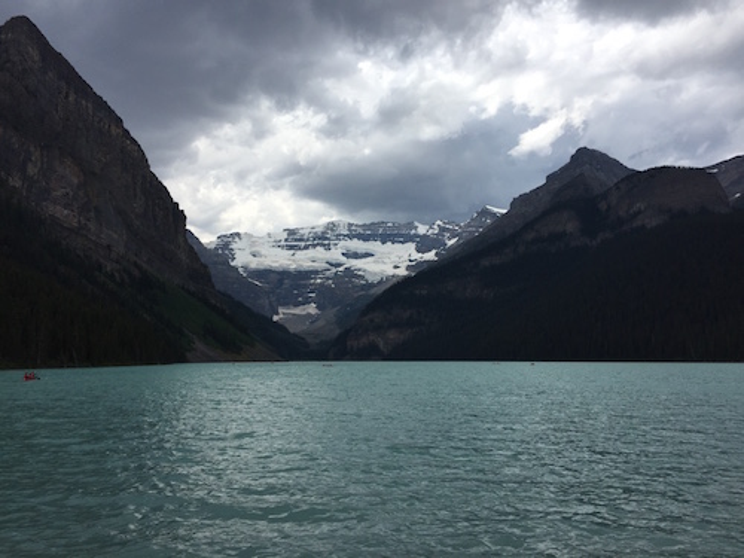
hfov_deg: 61.7
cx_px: 372
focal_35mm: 29
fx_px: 623
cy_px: 279
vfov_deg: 48.2
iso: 32
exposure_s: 1/3049
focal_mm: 4.15
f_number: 2.2
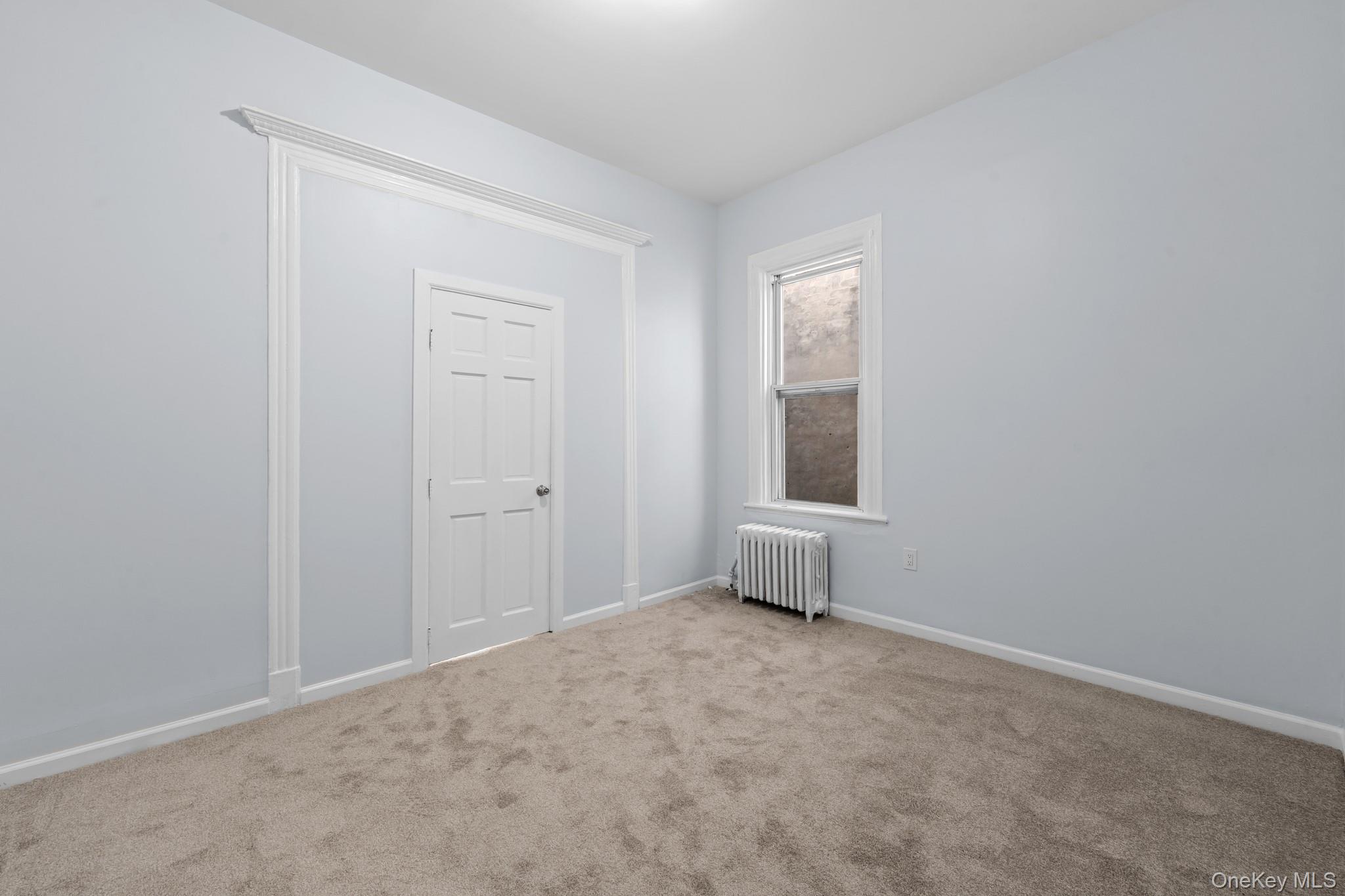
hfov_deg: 104.3
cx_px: 672
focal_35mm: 14
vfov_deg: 81.2
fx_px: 523
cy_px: 448
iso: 640
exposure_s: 1/2
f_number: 10
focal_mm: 14
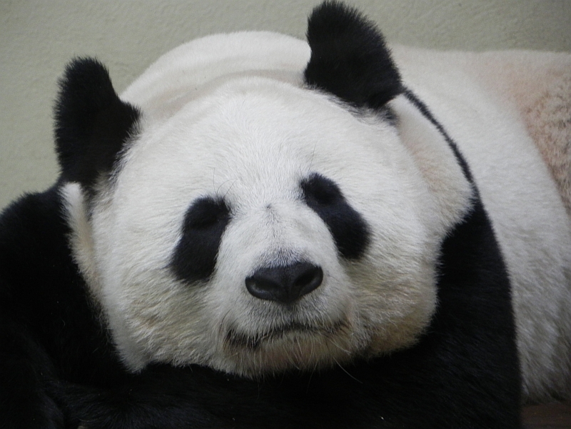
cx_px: 286
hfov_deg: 4.7
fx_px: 7010
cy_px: 214
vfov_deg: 3.5
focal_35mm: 425
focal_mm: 75.7
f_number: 5
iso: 400
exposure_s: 1/24.4
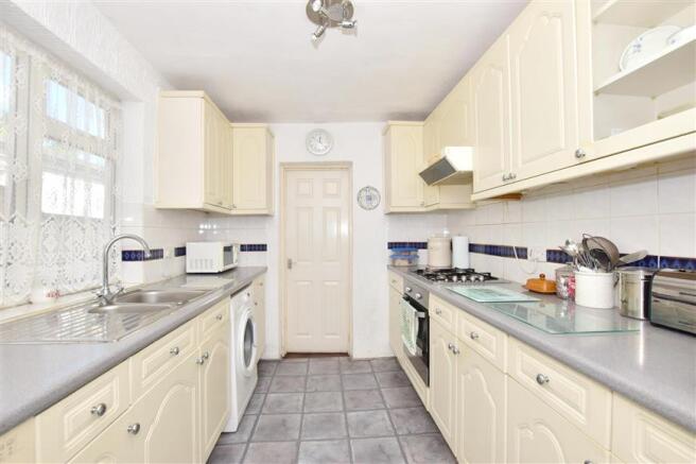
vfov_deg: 77.3
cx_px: 348
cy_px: 232
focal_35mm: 15
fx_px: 290
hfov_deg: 100.4
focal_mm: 10
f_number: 11
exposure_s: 1/200
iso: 400
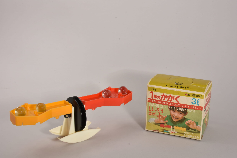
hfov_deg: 33.4
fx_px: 395
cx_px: 118
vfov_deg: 22.6
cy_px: 79
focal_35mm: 60
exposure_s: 1/60
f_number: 20
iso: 200
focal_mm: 40
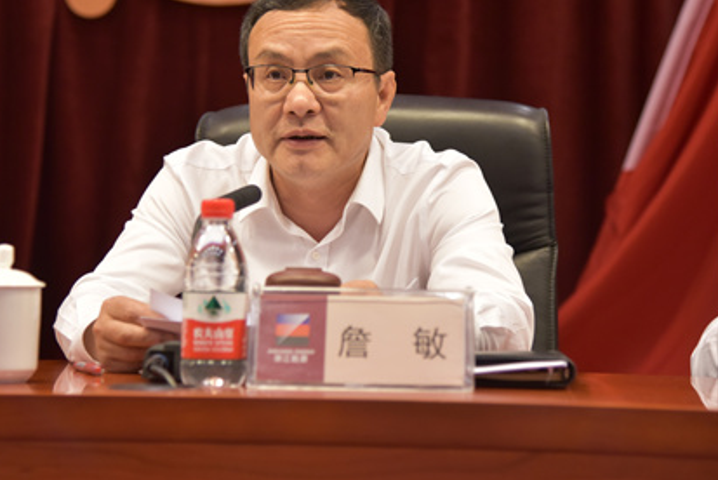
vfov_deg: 11.5
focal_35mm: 119
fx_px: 2375
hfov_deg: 17.2
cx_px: 315
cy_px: 153
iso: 1000
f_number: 4
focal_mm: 82
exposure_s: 1/100
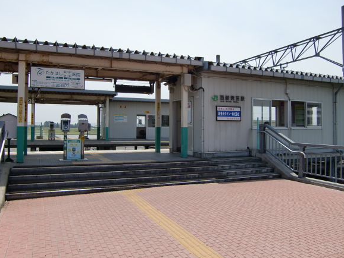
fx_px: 308
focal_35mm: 31
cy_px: 121
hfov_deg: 58.3
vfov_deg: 45.4
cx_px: 170
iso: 64
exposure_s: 1/250
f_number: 7
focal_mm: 4.9
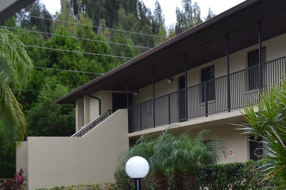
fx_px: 626
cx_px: 286
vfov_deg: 17.0
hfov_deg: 24.5
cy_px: 158
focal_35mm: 79
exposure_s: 1/100
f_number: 4
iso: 400
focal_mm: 24
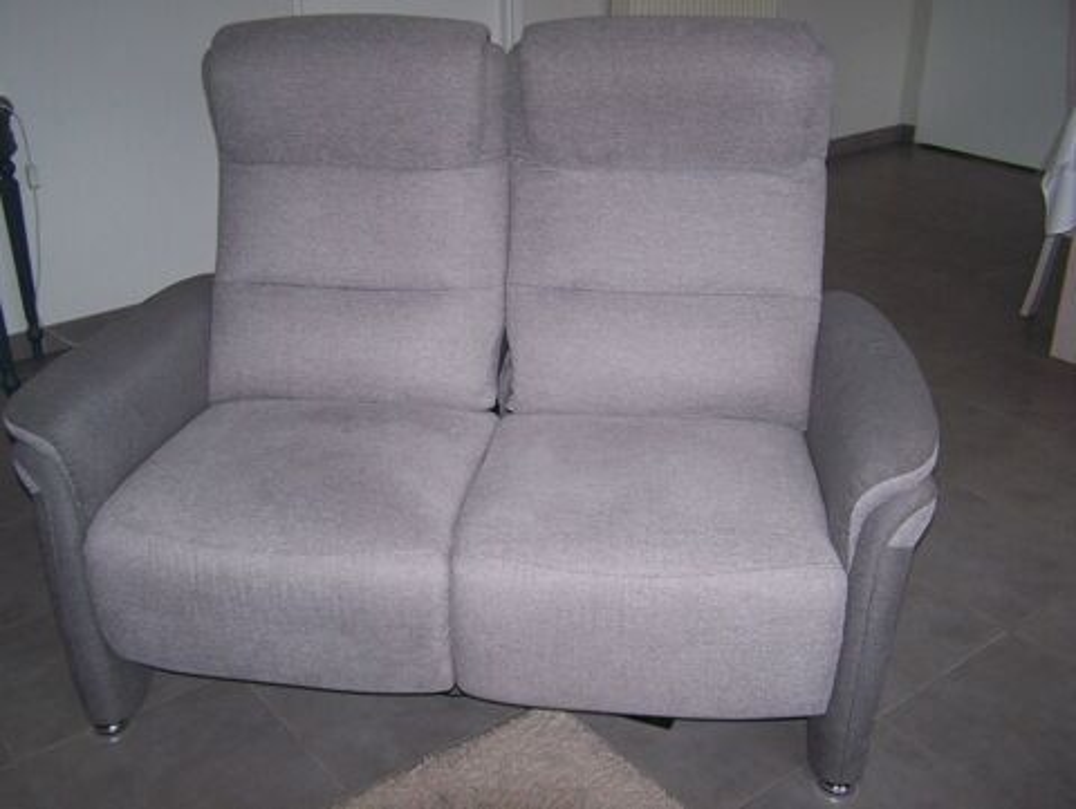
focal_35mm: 38
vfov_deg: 37.8
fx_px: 1182
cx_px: 538
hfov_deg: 48.9
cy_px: 404
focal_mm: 6.3
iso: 160
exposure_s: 1/60
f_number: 2.8
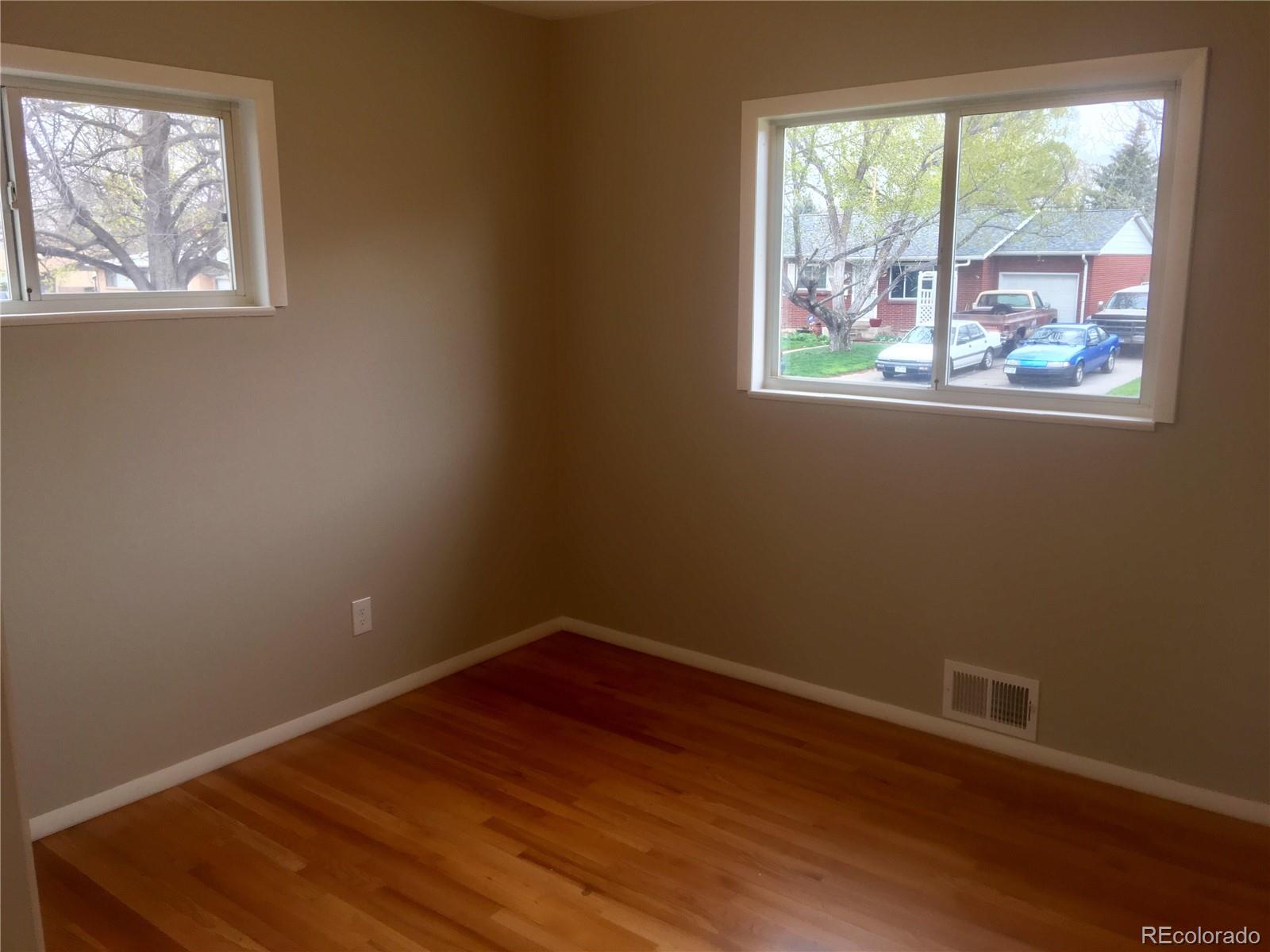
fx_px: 1064
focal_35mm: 29
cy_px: 476
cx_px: 635
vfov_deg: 48.2
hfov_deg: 61.7
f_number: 2.2
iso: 25
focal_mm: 4.15
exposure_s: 1/60
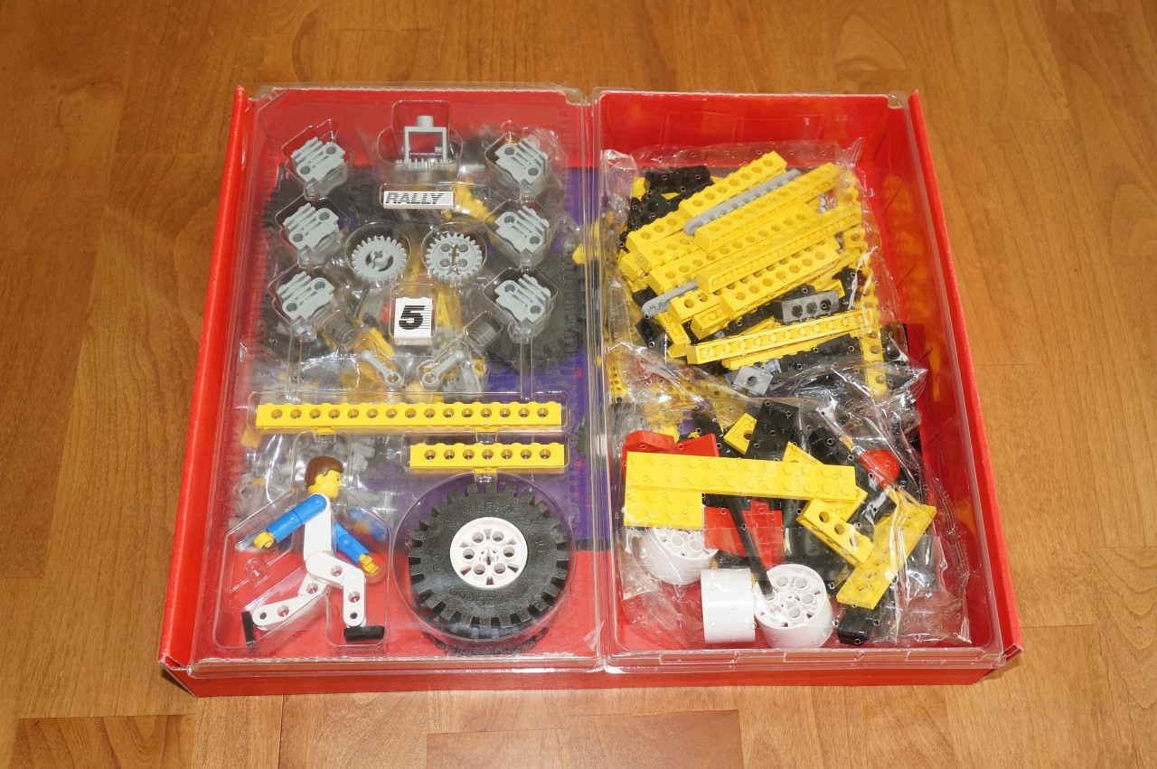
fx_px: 1156
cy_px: 384
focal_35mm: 36
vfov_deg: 36.8
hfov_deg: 53.2
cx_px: 578
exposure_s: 1/60
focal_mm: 24
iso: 400
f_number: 8
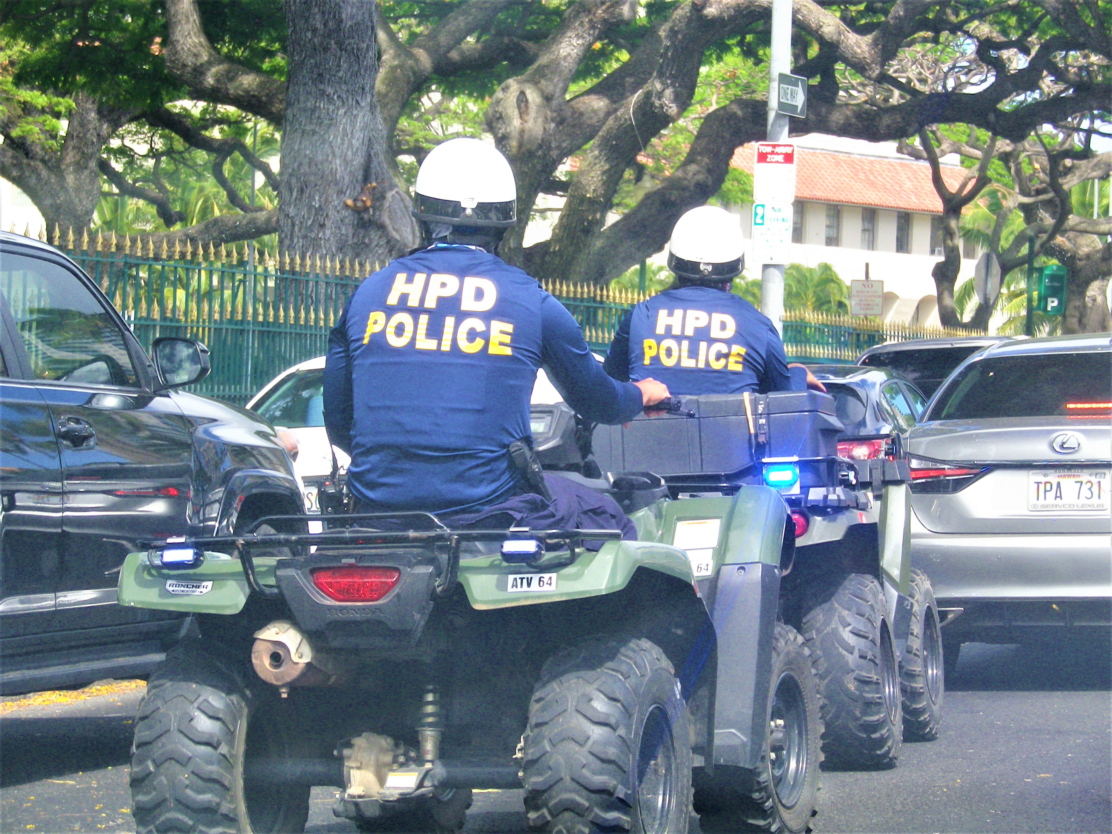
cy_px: 417
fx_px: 4754
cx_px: 556
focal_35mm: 148
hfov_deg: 13.3
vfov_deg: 10.0
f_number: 5.6
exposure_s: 1/100
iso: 80
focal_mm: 26.2
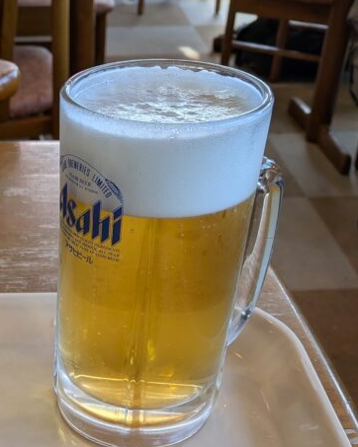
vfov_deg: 32.8
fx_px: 702
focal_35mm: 53
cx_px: 26
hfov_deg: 27.4
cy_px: 436
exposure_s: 1/583
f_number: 1.7
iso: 29
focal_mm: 4.53
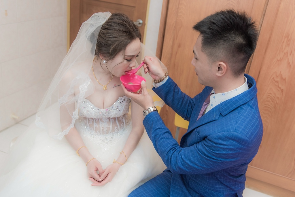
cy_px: 98
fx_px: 287
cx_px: 148
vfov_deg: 37.9
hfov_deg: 54.4
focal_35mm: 35
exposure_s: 1/200
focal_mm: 35
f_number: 3.5
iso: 800
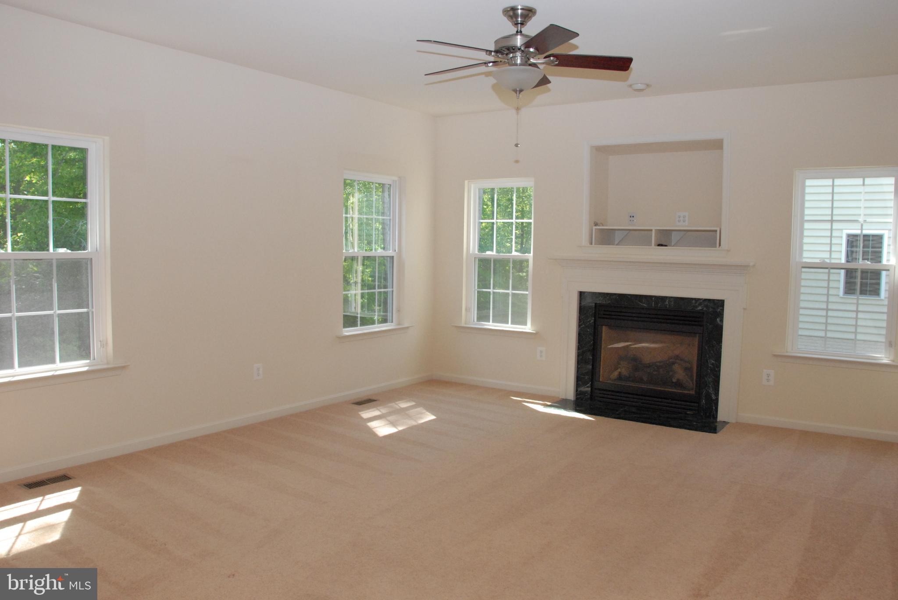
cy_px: 300
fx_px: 674
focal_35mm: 27
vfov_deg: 48.0
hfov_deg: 67.3
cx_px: 449
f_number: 9
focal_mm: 18
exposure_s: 1/125
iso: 1000
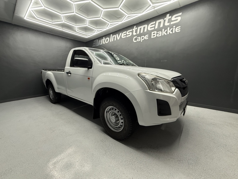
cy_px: 90
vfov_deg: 85.7
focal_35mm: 14
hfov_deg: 102.1
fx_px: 96
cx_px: 119
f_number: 2.2
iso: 160
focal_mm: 2.22
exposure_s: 1/100
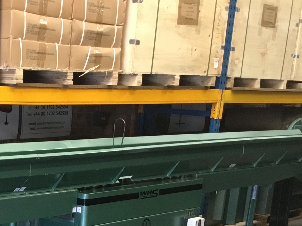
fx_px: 637
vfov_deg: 19.2
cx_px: 2
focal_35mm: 73
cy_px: 258
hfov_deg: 25.4
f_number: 2.4
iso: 160
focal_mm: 3.3
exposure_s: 1/33
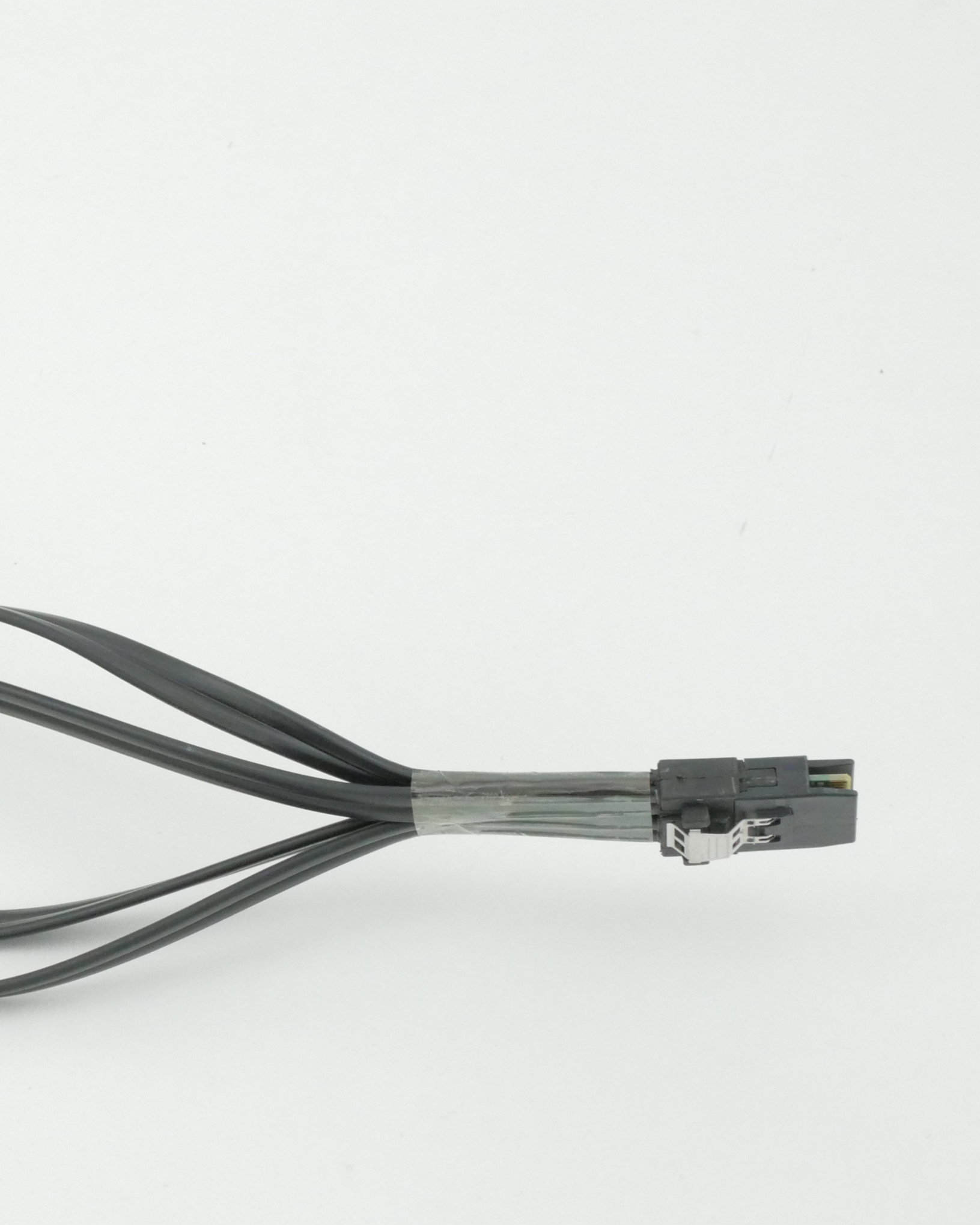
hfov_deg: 11.4
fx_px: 4785
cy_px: 546
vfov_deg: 14.6
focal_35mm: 132
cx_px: -226
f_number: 7.1
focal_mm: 30
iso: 1600
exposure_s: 1/200
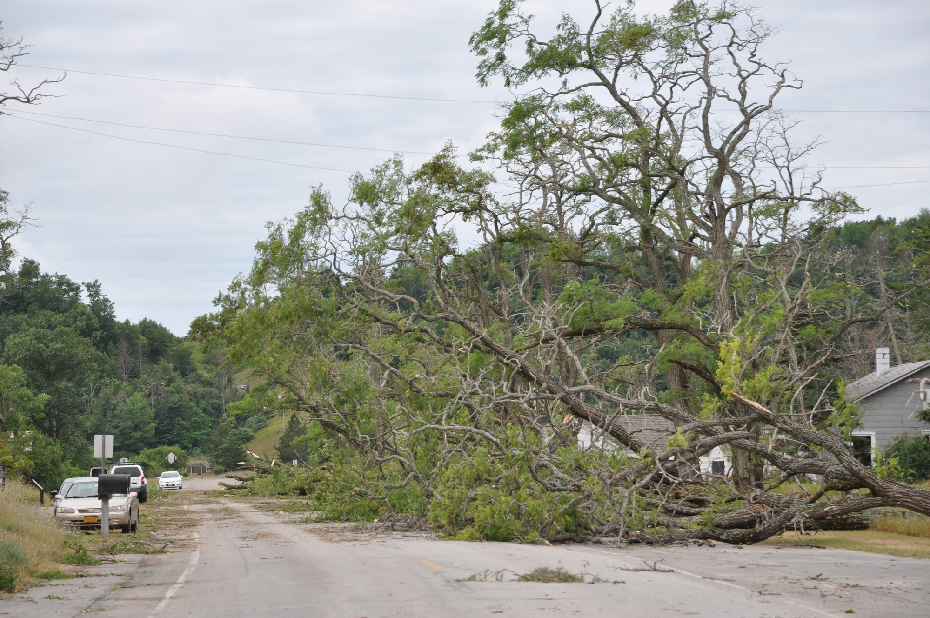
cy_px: 309
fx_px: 3290
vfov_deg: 10.7
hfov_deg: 16.1
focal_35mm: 128
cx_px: 465
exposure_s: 1/200
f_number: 7.1
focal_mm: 85
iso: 200
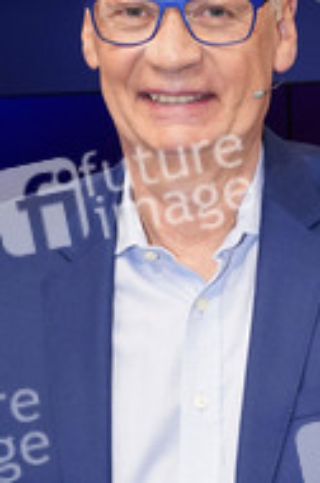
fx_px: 789
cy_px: 323
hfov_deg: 22.9
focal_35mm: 59
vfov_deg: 33.7
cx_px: 196
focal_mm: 28
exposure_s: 1/125
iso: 2000
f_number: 5.6
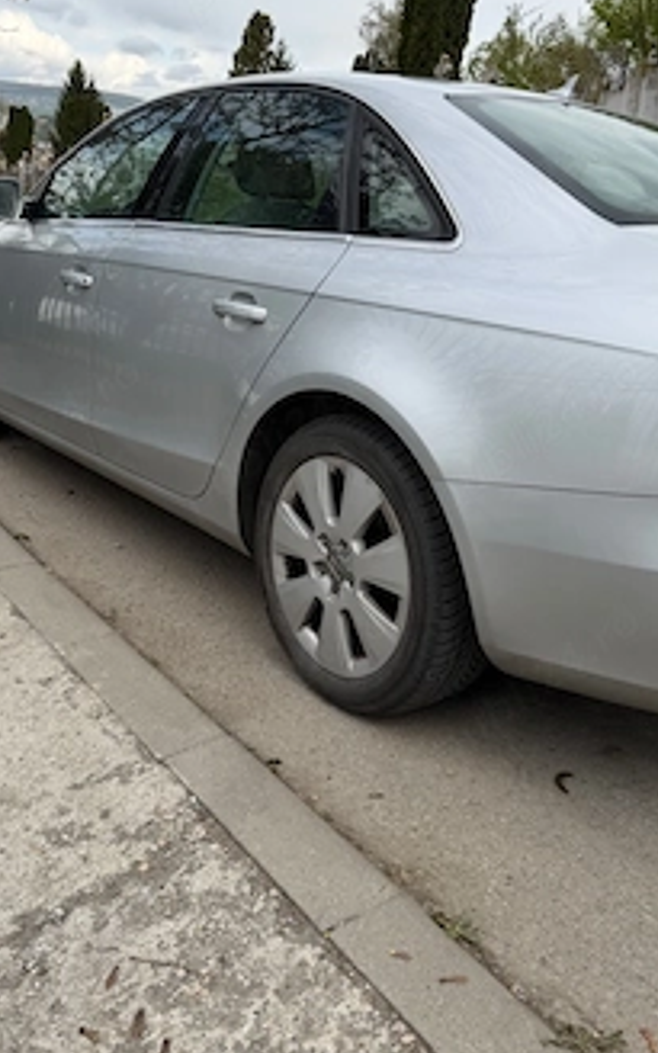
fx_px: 889
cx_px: 350
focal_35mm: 31
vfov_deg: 61.1
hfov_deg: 40.6
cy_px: 475
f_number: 1.78
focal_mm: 6.76
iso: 80
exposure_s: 1/3145
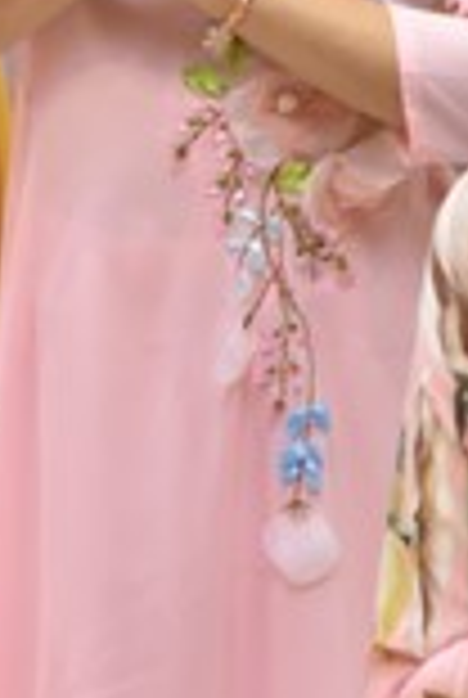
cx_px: -322
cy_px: 27
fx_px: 9745
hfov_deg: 2.7
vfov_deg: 4.1
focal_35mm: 502
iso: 1000
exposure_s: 1/80
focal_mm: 120
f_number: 4.5
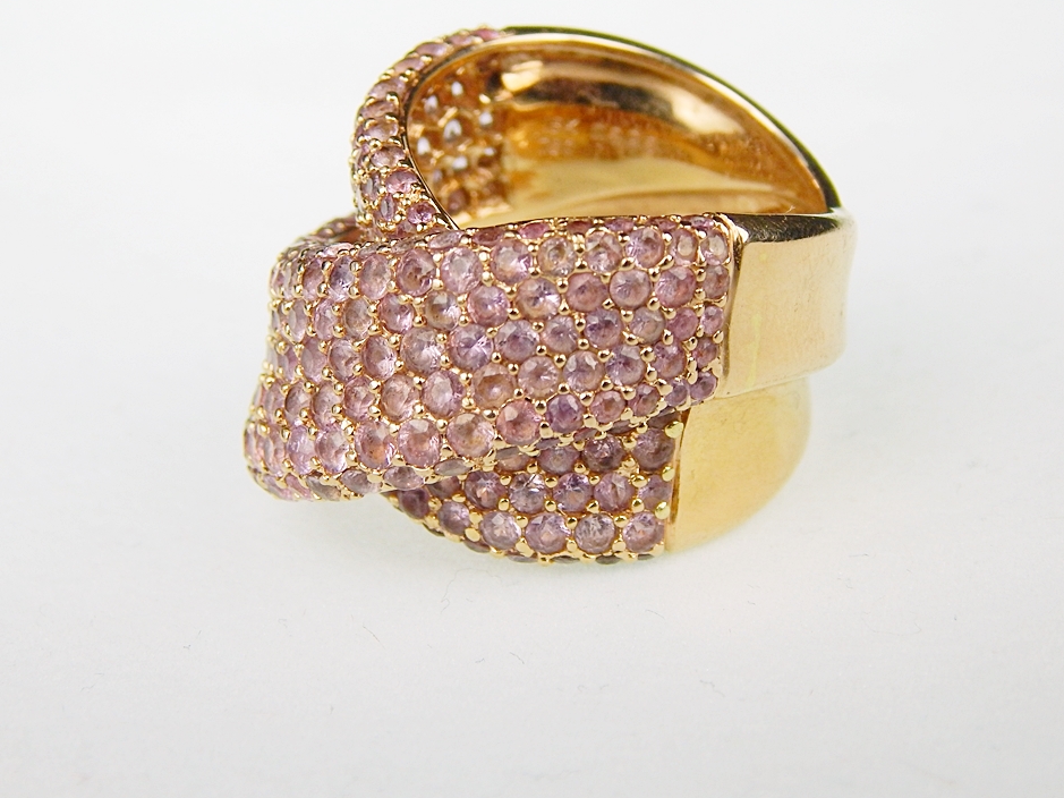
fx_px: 3350
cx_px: 494
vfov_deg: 13.6
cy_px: 351
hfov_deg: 18.0
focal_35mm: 109
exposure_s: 1/400
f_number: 8.8
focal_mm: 16.6
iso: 125
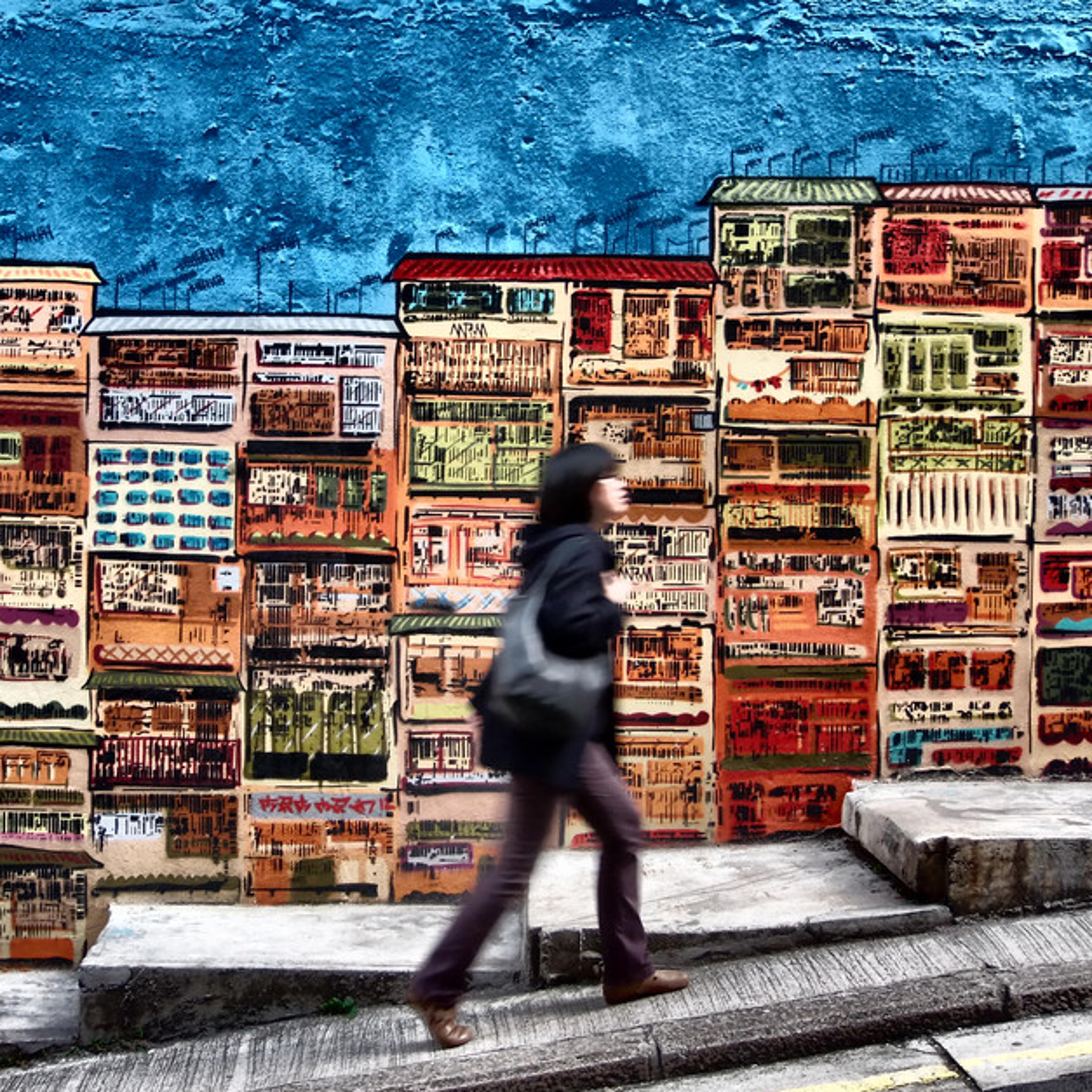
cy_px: 539
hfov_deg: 32.6
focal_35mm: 52
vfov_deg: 32.8
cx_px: 406
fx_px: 1856
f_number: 3.6
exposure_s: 1/30
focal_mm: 7.2
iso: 125
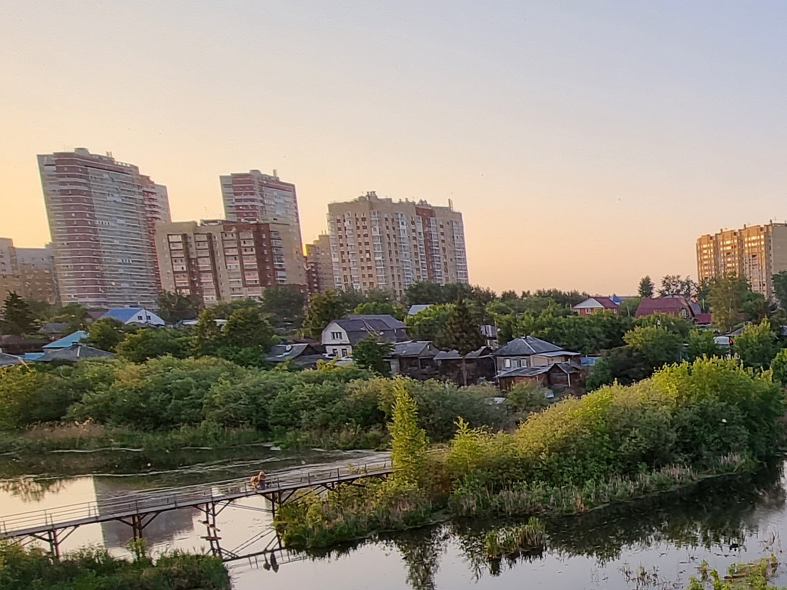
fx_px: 796
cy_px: 451
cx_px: 885
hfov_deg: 41.0
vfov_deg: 39.5
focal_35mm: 35
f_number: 2.2
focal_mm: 2.2
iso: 50
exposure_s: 1/270
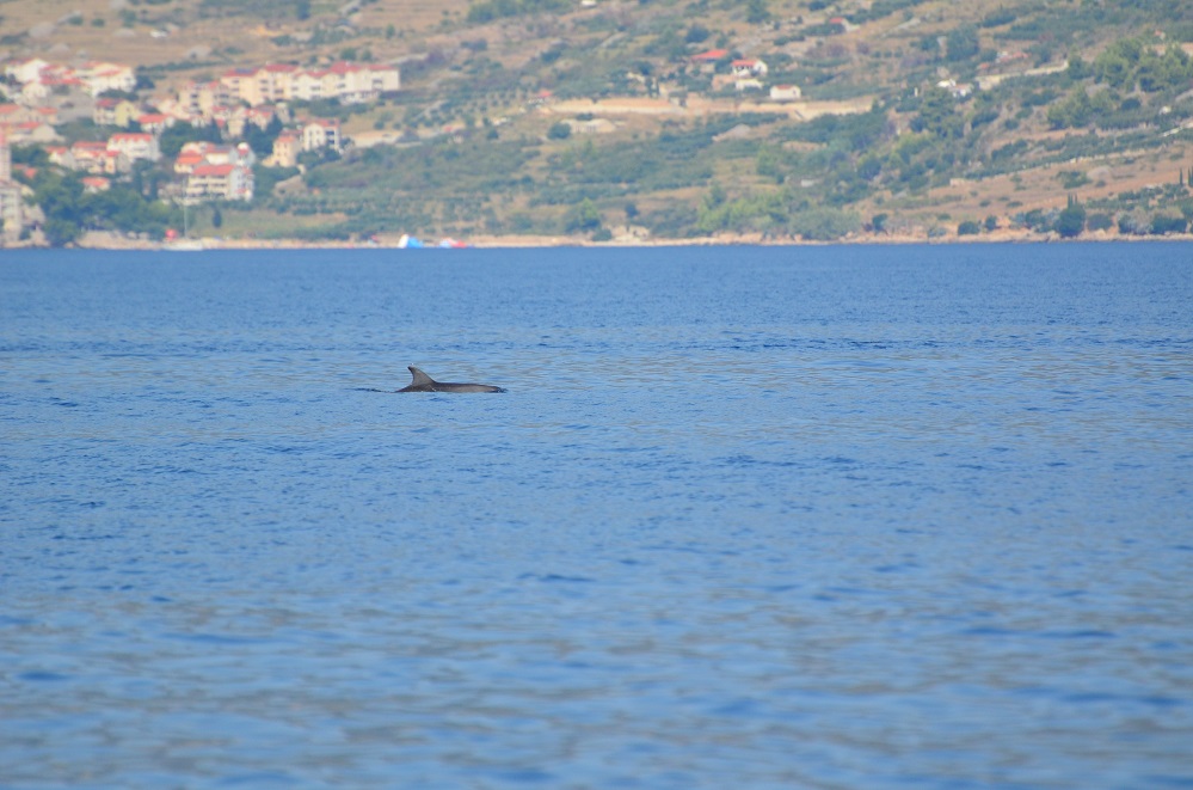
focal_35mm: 450
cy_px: 395
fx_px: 14877
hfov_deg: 4.6
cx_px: 596
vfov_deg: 3.0
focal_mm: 300
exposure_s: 1/2000
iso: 400
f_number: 5.6
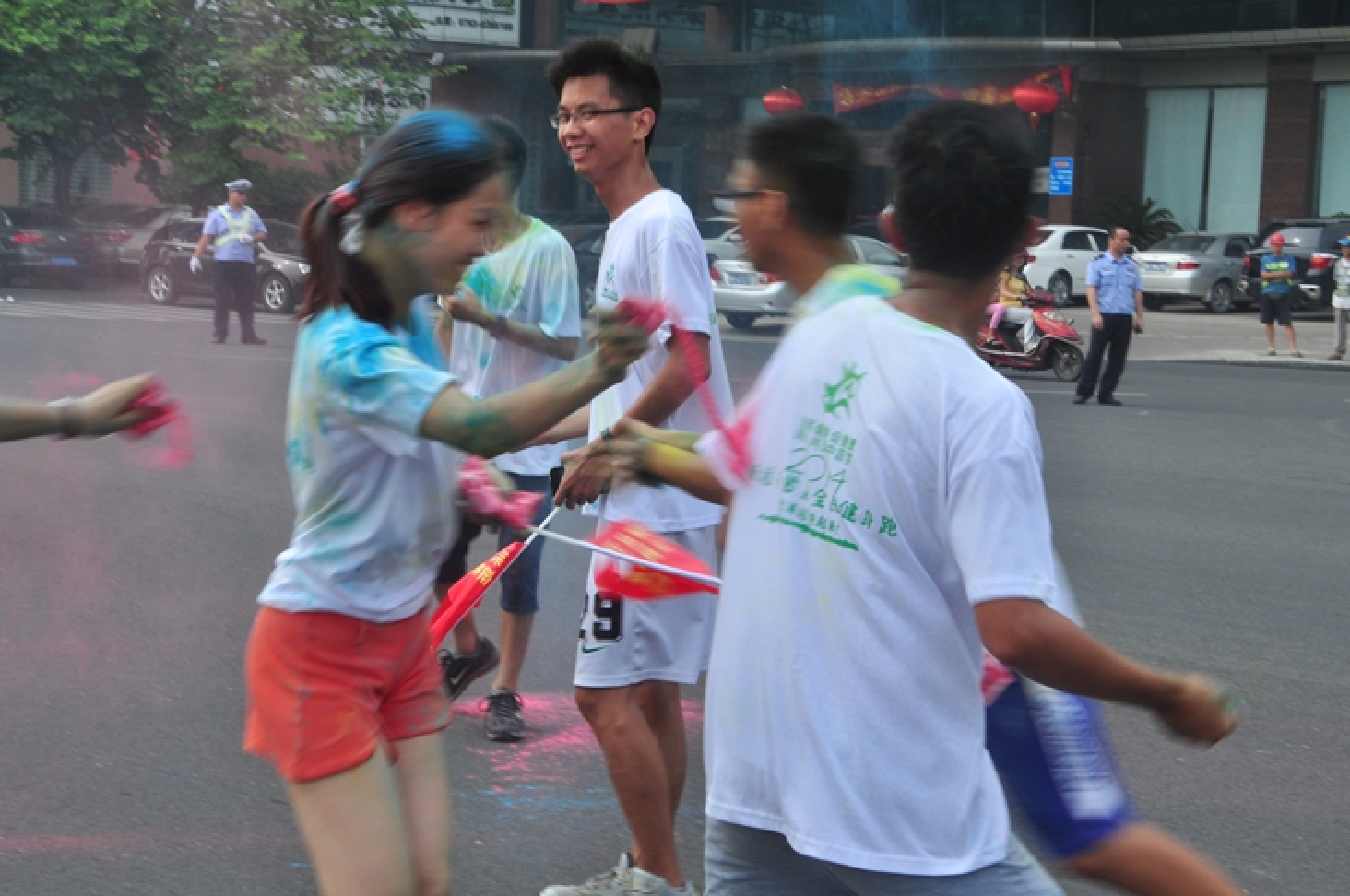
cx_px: 657
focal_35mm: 82
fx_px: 3071
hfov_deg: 24.8
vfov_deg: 16.6
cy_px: 447
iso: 250
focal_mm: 50
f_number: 20
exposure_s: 1/80
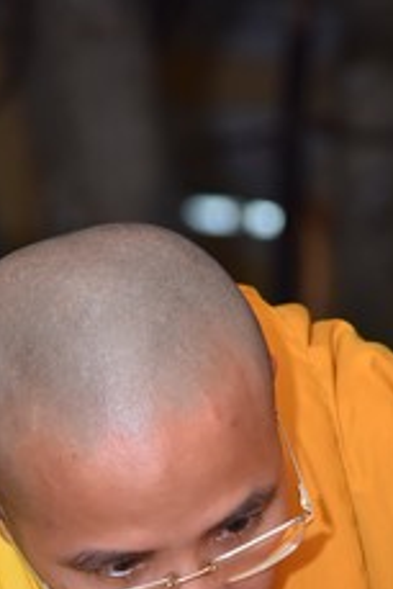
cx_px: 284
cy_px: 790
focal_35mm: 298
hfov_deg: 4.6
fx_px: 4872
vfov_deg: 6.8
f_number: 5
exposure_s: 1/160
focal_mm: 105
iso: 800
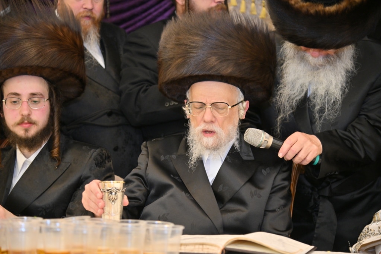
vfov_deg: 18.2
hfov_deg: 27.0
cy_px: 127
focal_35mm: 75
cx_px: 190
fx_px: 794
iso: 1000
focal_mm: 75
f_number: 4
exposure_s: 1/160
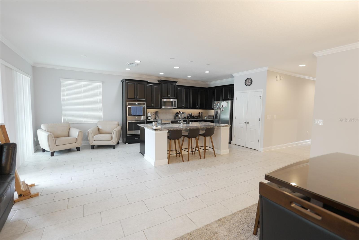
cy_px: 120
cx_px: 180
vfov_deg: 73.8
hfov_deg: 96.7
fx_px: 160
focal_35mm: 16
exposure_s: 1/30
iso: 200
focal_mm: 11
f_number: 1.8
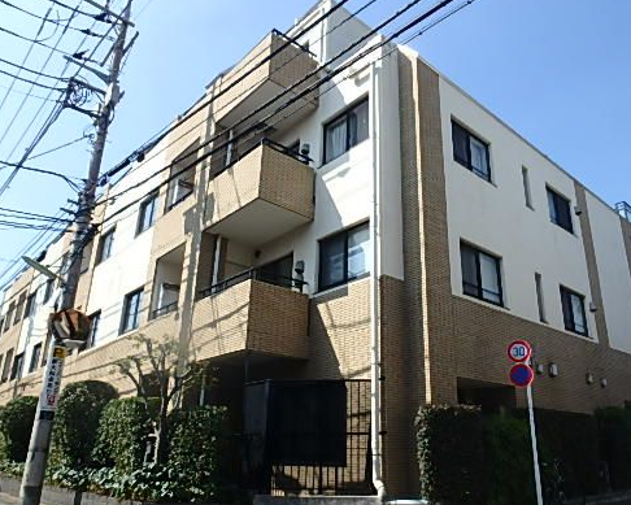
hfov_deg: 63.8
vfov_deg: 52.9
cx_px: 357
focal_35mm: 27
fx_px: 504
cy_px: 295
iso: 125
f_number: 3.5
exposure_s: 1/800
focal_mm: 3.7
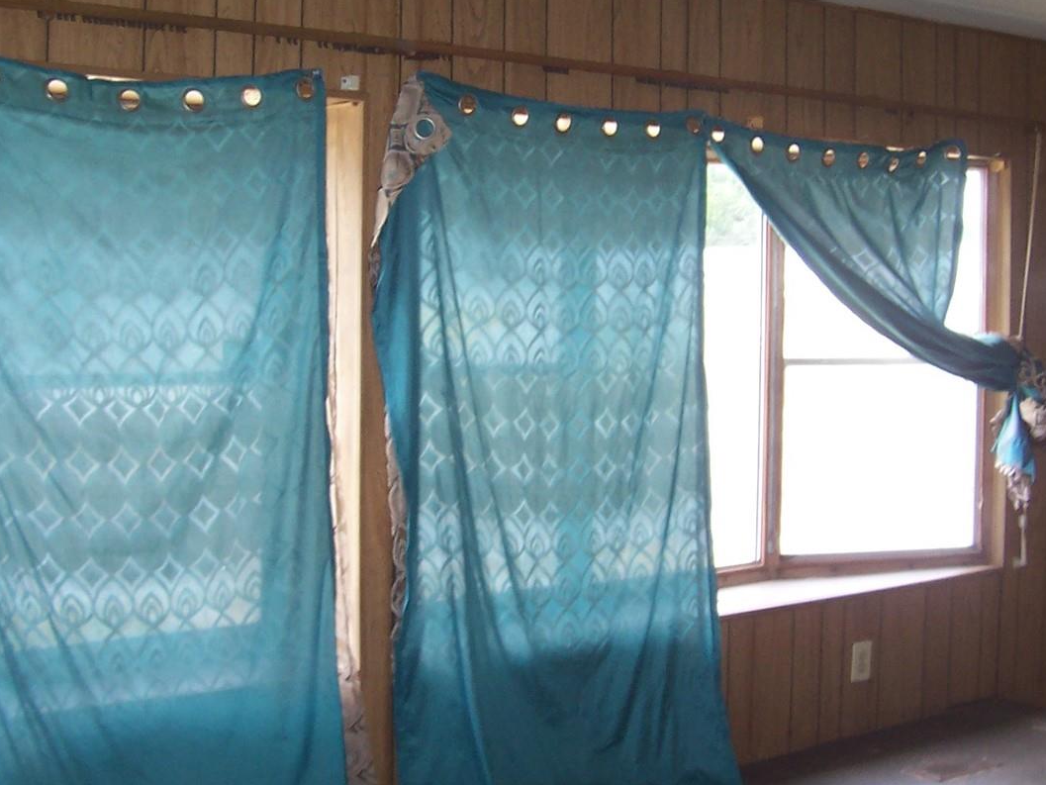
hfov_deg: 34.3
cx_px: 551
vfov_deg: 26.1
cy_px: 350
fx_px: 1692
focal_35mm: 56
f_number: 2.8
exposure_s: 1/60
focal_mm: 5.6
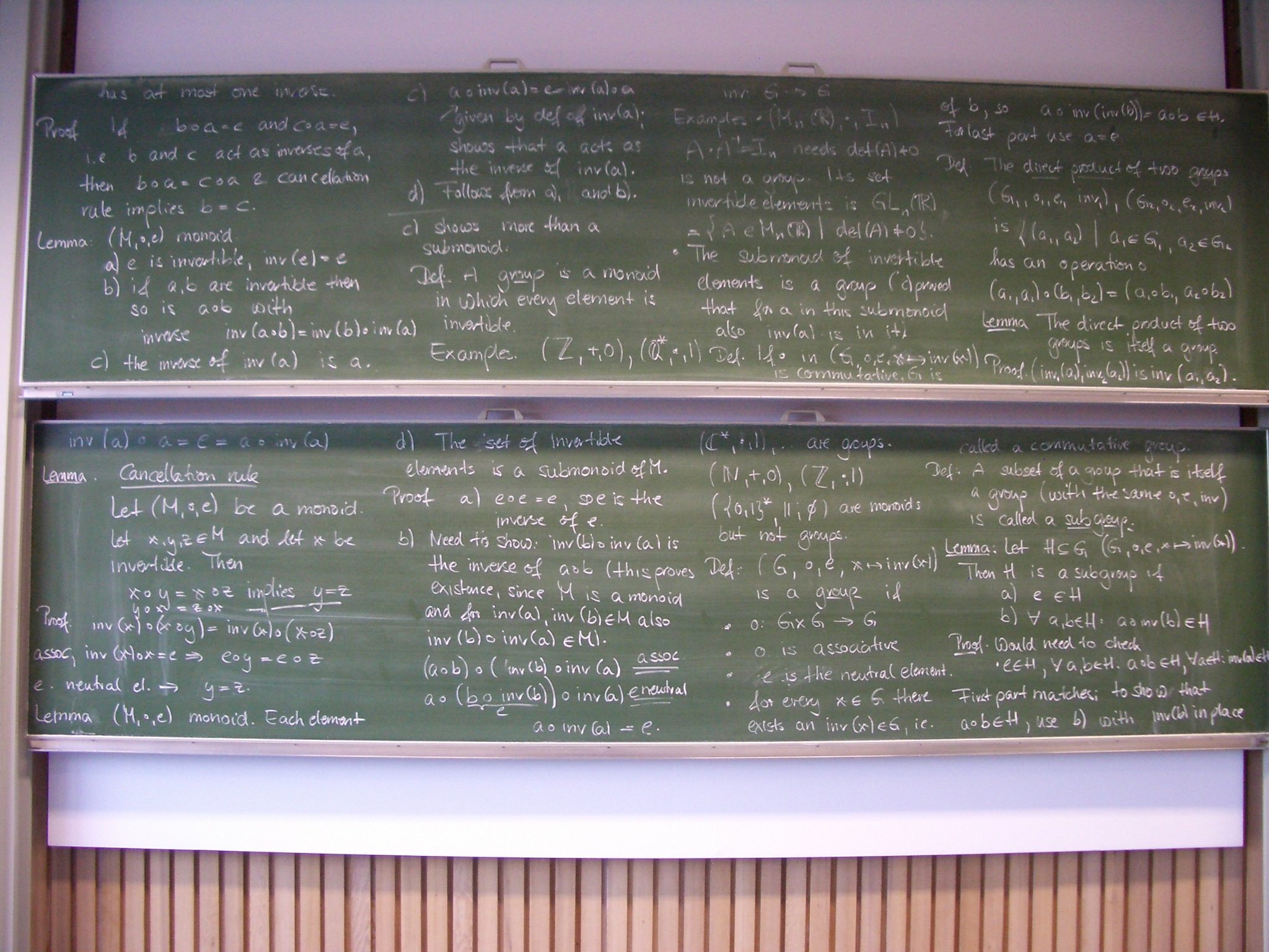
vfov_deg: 40.7
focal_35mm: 35
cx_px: 634
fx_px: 1283
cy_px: 476
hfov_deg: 52.6
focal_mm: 5.8
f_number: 2.6
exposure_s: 1/20
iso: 200
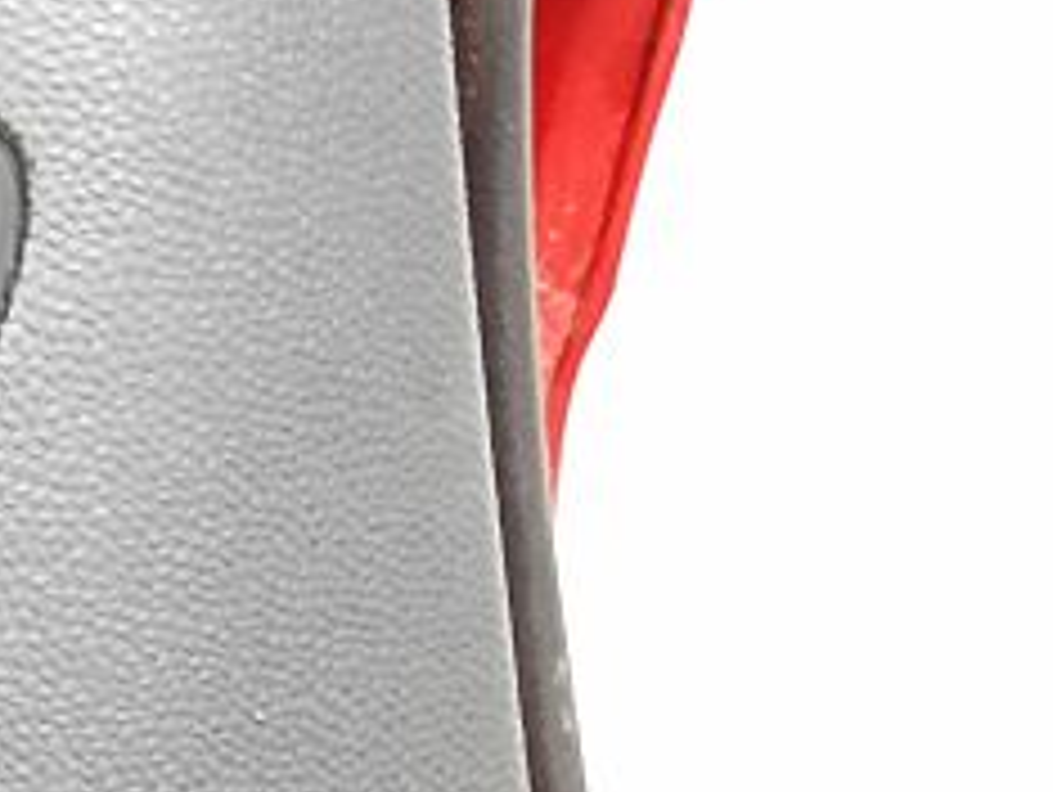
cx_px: -1287
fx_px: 3898
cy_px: 729
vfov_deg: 11.5
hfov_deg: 12.7
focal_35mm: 128
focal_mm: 4.6
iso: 500
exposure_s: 1/25
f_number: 2
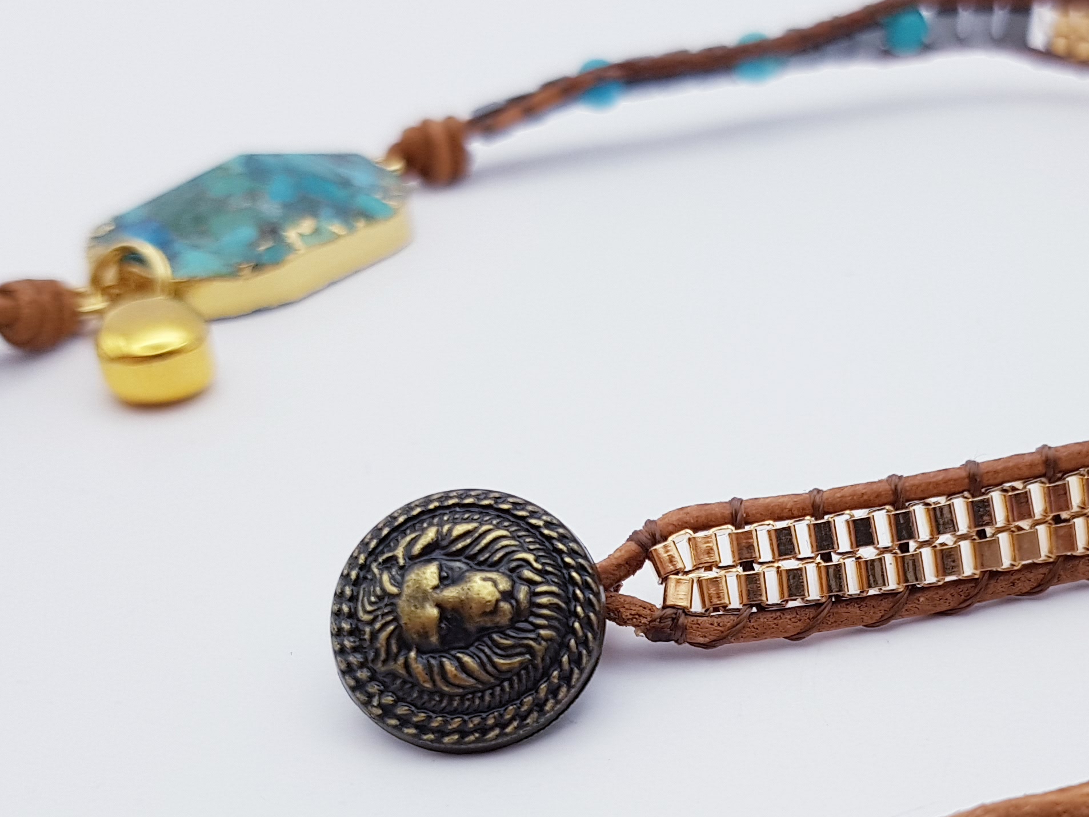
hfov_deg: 34.4
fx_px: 1730
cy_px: 640
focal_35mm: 55
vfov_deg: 26.1
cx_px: 786
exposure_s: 1/141
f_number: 1.7
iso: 40
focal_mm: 4.2
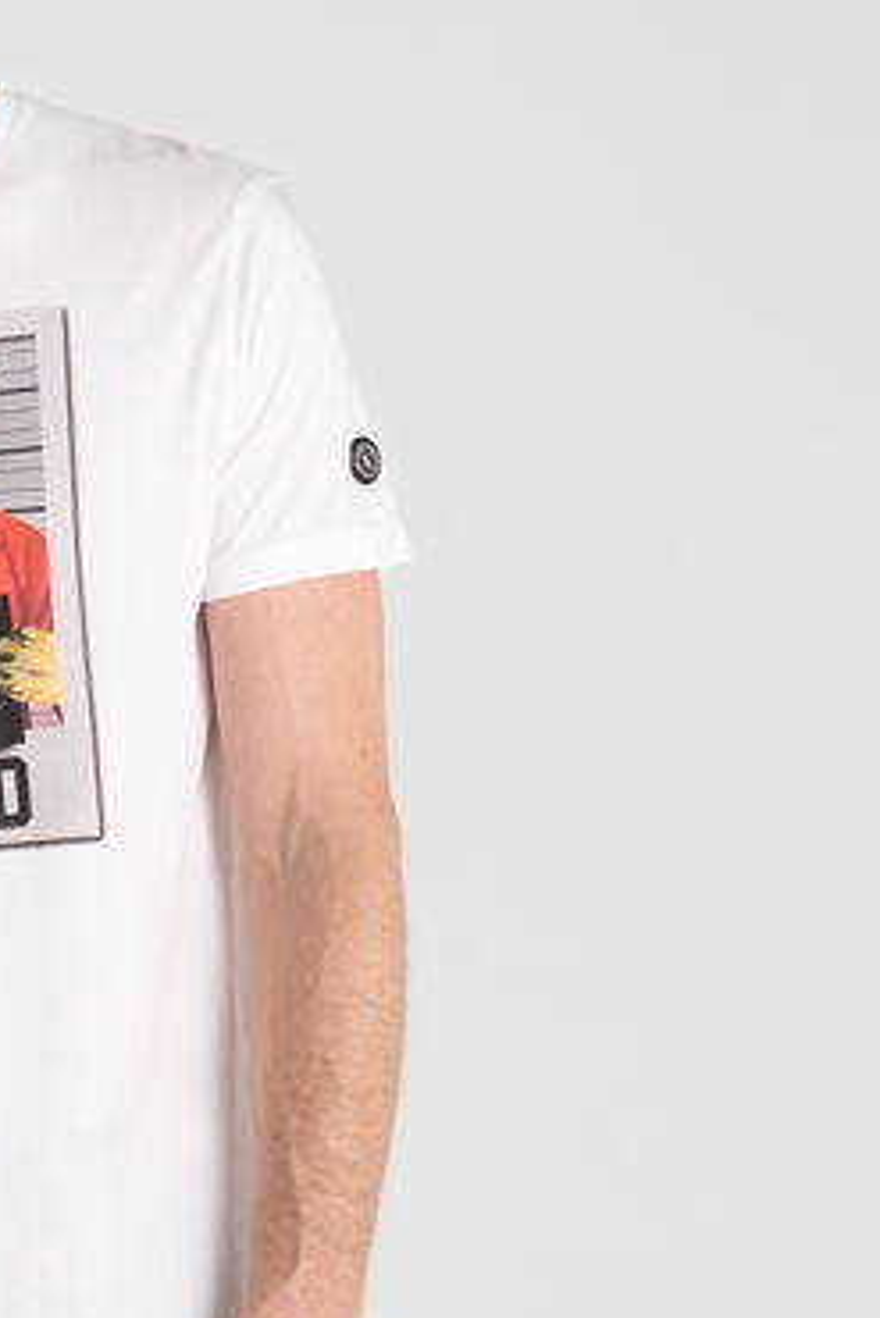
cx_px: -103
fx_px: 5934
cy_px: 1421
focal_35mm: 162
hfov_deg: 8.4
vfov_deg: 12.5
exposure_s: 1/160
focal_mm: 50
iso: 100
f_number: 9
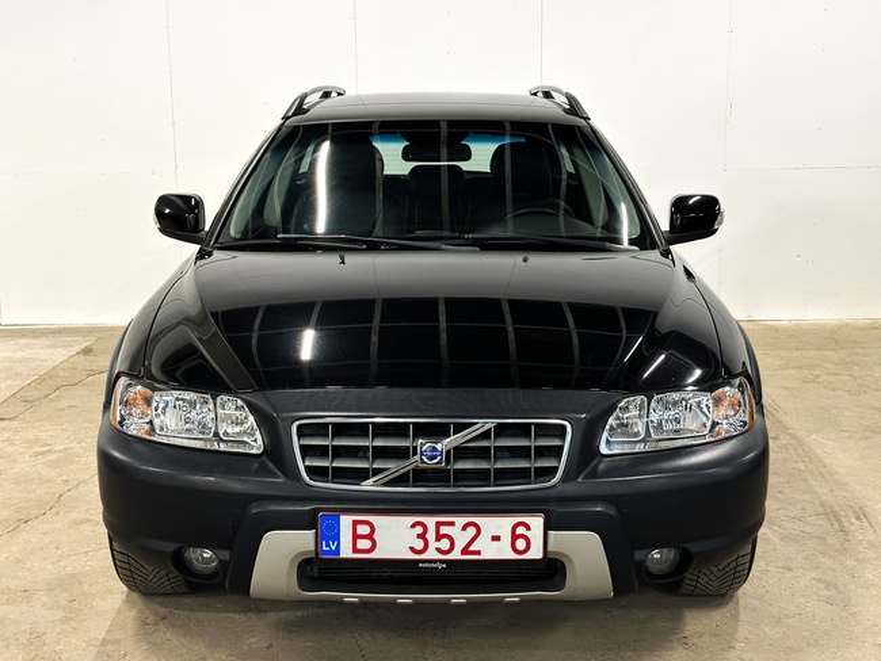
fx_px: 1222
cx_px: 440
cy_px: 330
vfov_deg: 30.3
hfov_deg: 39.6
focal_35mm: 48
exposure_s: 1/50
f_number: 1.8
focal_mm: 6.86
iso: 200
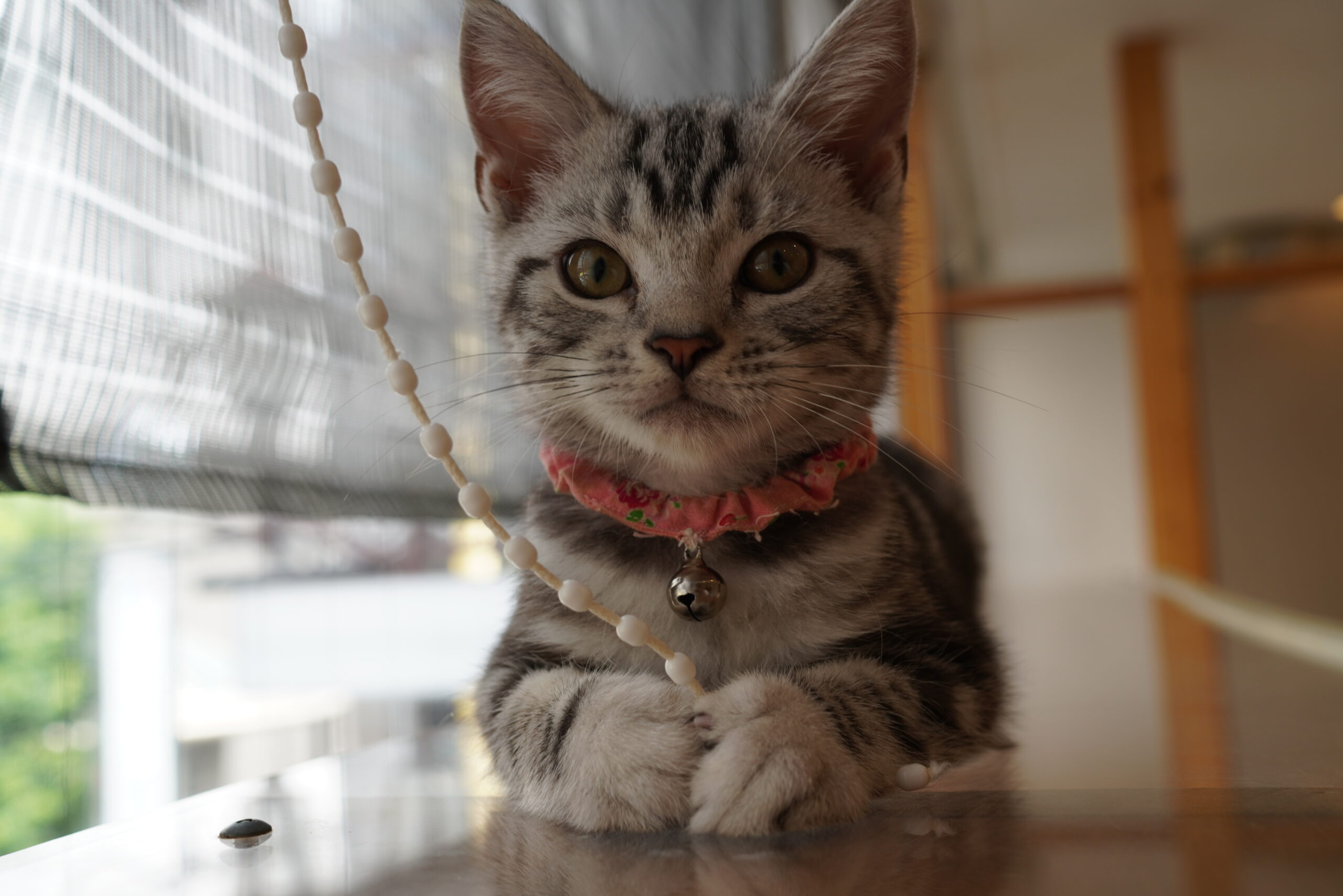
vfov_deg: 36.9
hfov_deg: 53.1
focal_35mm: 36
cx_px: 672
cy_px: 448
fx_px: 1343
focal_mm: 24
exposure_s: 1/125
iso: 100
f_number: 4
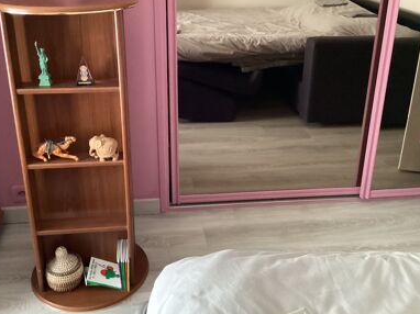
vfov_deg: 36.7
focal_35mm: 39
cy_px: 134
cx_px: 201
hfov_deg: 47.9
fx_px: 473
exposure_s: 1/30
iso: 500
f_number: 2.4
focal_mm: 3.3
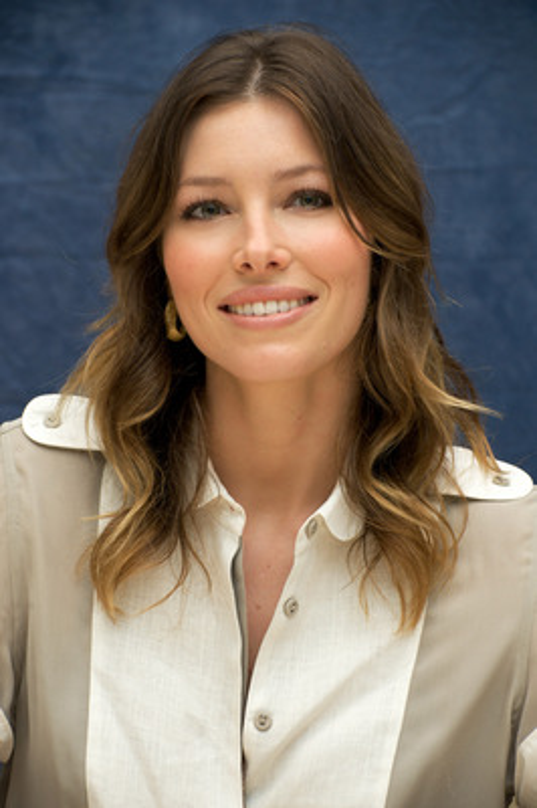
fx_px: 2600
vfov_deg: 17.7
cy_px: 404
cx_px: 268
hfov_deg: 11.8
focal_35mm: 116
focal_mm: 116
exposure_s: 1/60
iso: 500
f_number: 7.1
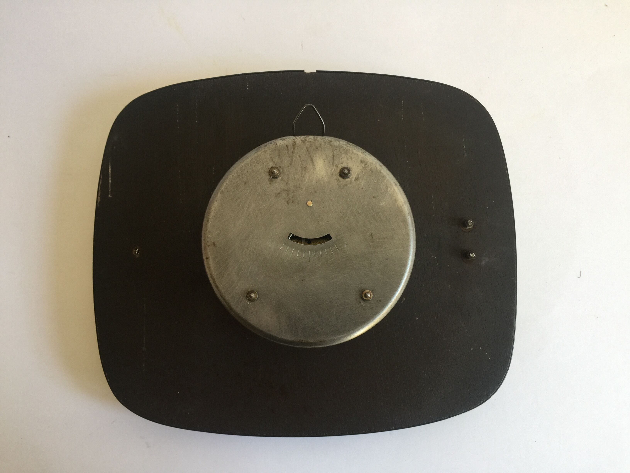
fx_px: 528
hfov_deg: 61.7
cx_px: 315
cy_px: 236
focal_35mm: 29
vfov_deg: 48.2
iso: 40
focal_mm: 4.15
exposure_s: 1/33
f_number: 2.2
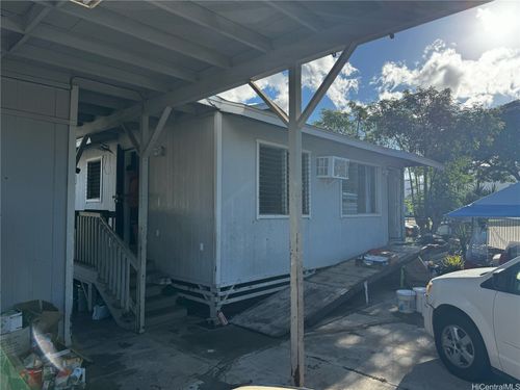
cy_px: 195
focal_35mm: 24
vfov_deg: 56.8
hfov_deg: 71.6
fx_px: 361
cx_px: 260
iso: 80
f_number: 1.78
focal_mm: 6.76
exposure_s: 1/2415
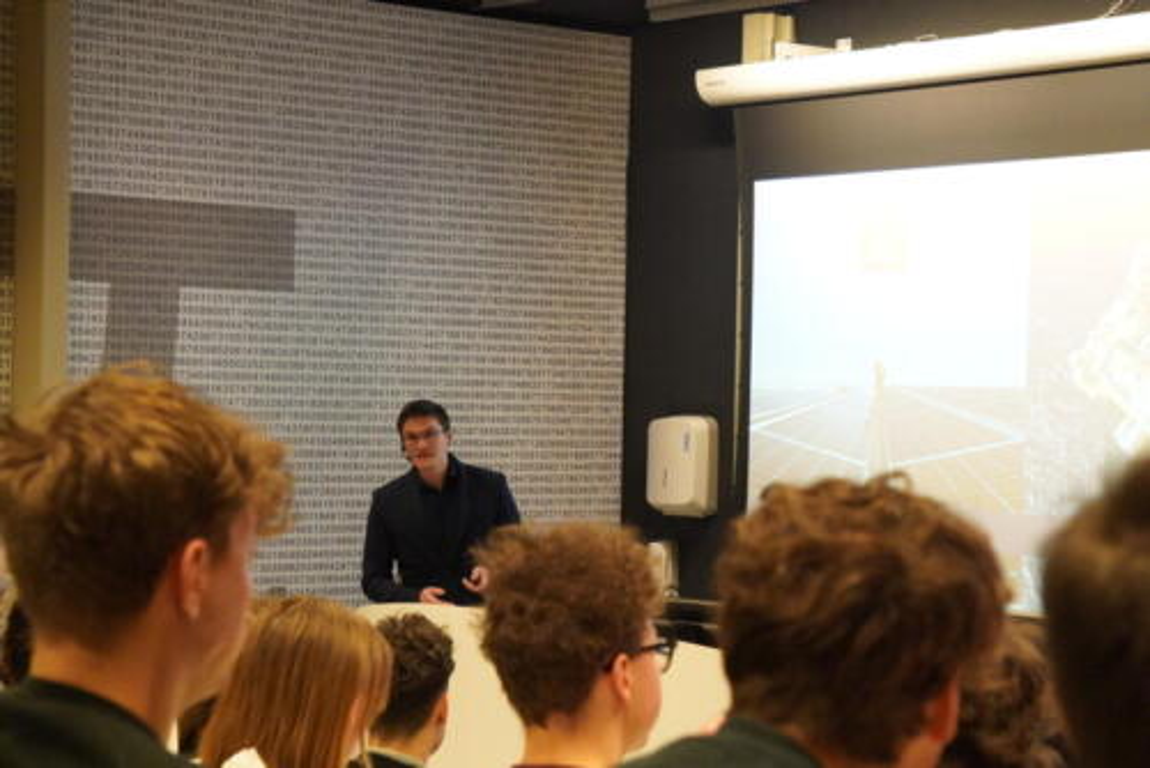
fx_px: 2637
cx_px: 575
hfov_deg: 24.6
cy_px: 384
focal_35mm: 82
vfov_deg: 16.6
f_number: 6.3
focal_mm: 55
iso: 6400
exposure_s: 1/125
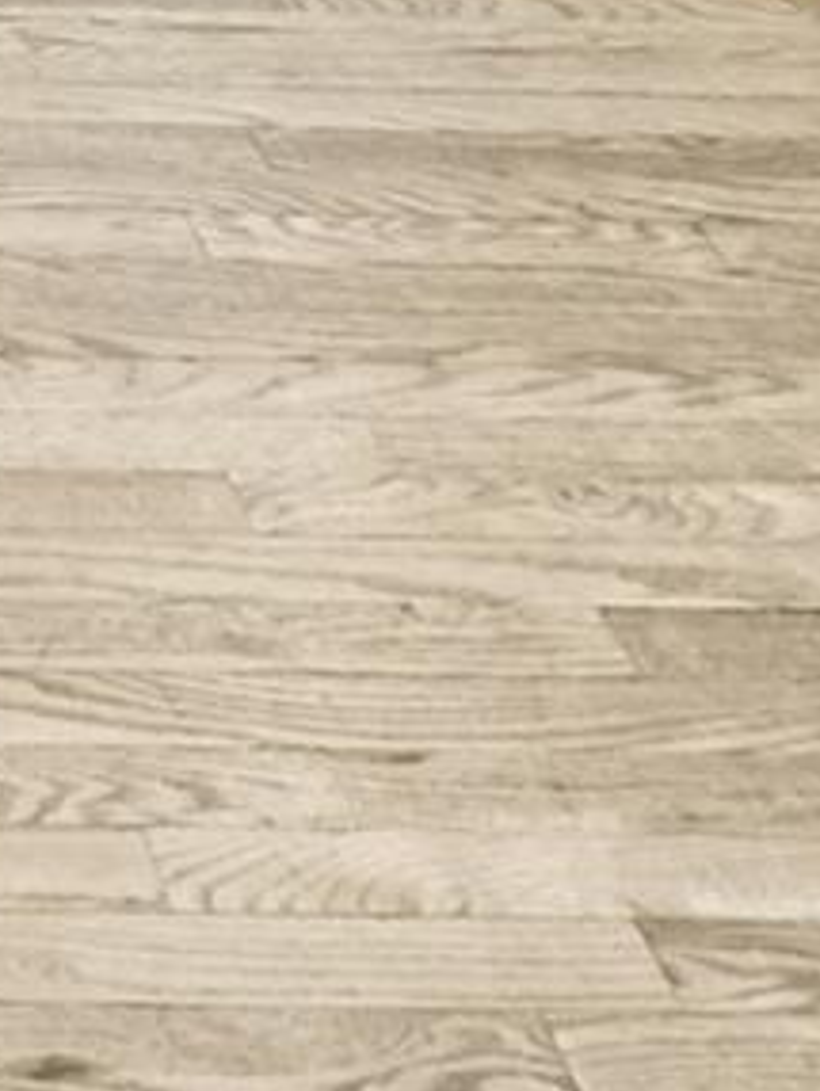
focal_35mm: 110
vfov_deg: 13.4
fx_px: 3469
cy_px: -1478
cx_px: -789
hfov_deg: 12.1
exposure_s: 1/6
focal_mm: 16
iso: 250
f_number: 9
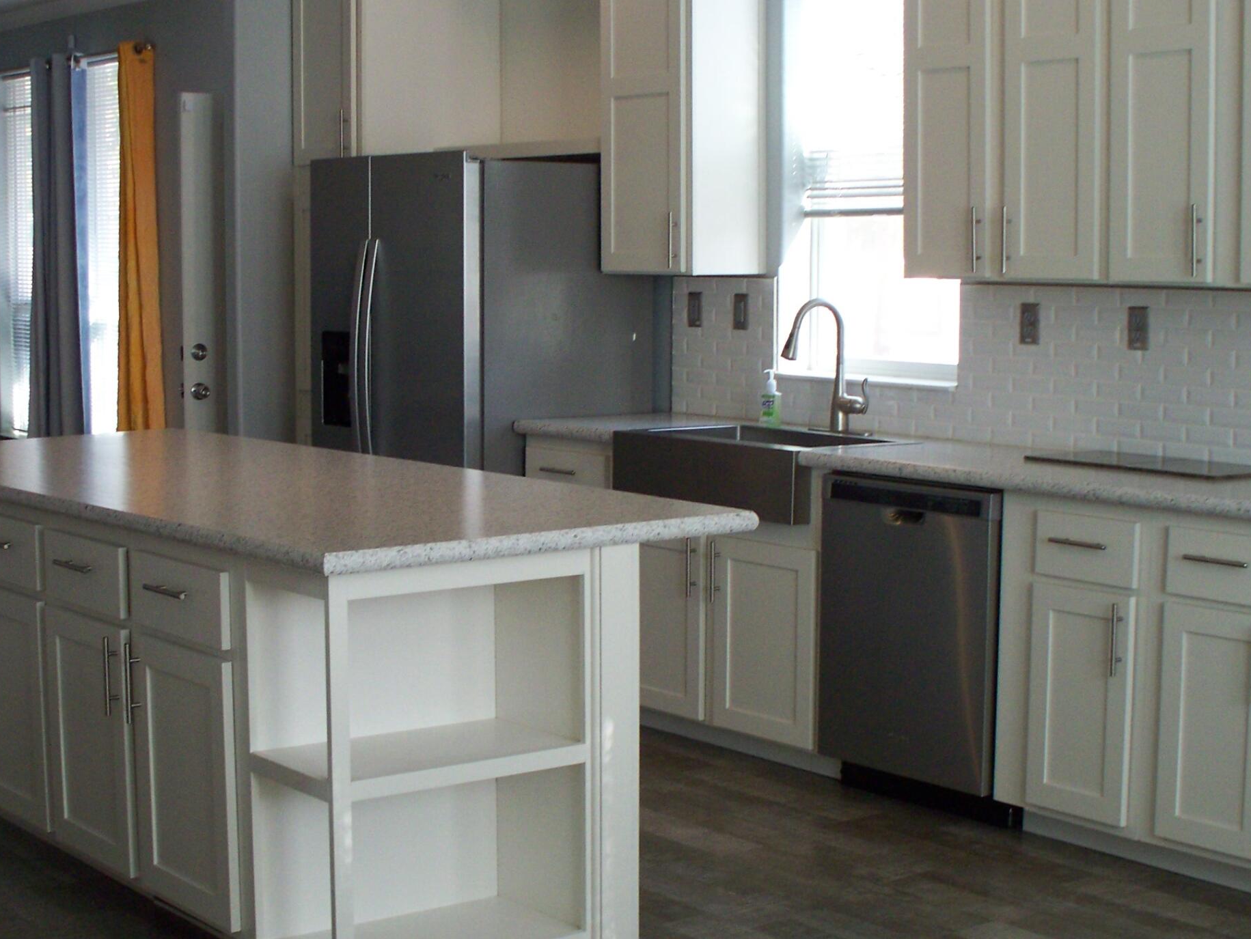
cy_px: 453
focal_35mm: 59
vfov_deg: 24.8
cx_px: 547
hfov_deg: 32.6
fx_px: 2133
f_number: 2.8
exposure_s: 1/60
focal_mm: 7.54
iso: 160
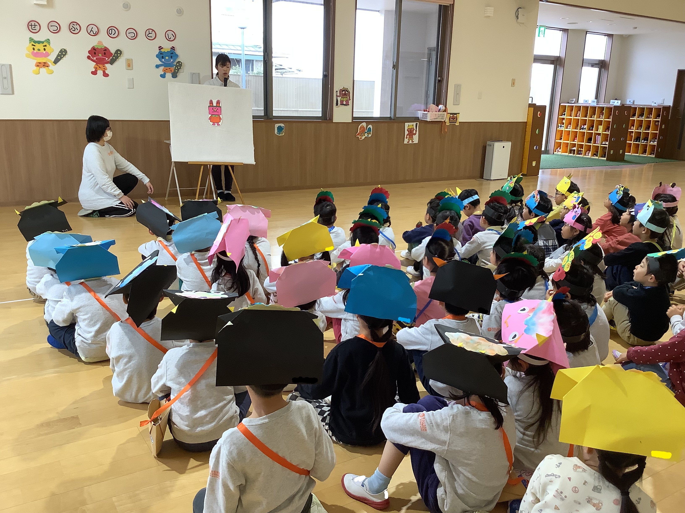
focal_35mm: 31
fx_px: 613
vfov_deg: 45.4
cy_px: 256
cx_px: 342
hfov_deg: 58.4
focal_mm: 3.3
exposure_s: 1/60
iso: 80
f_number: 2.4
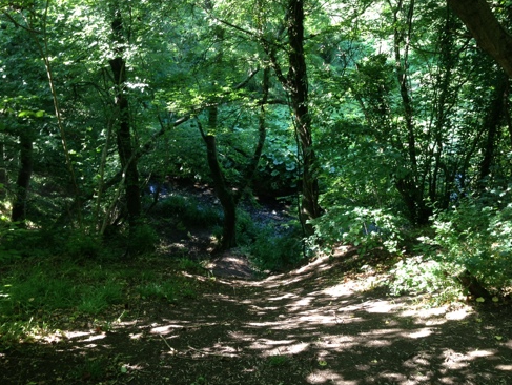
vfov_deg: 40.7
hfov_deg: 52.6
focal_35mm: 35
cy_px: 197
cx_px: 262
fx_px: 518
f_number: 2.4
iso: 50
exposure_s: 1/30
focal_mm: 4.13
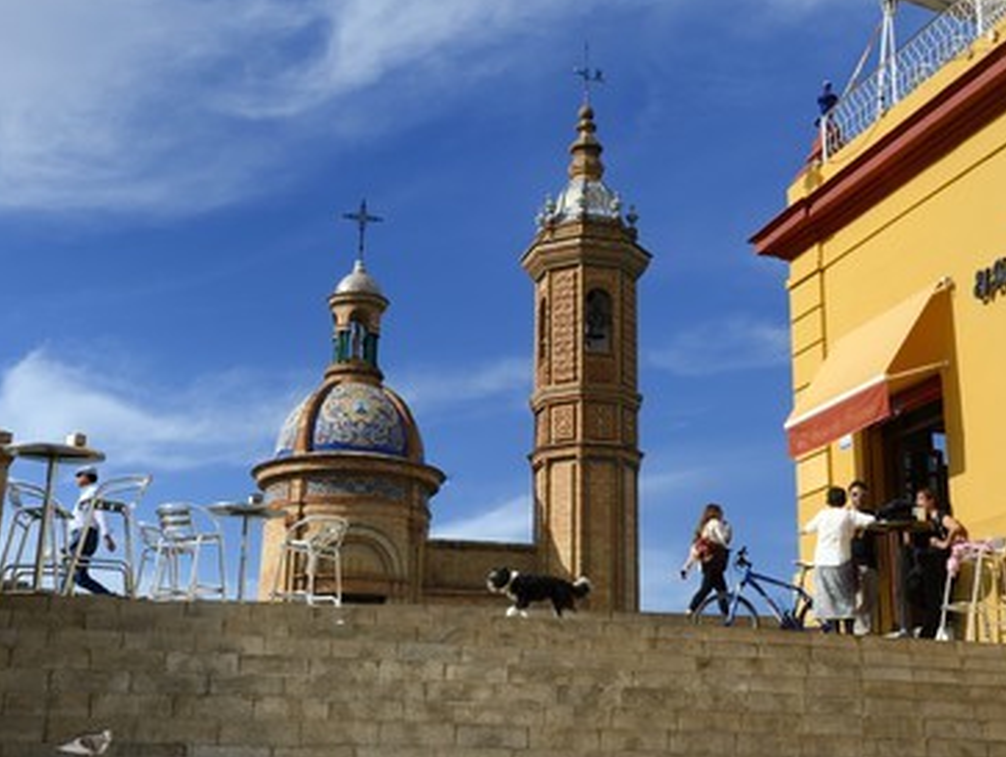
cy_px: 372
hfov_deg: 38.1
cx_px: 557
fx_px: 1455
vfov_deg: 29.2
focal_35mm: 50
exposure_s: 1/250
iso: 200
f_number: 14
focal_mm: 45
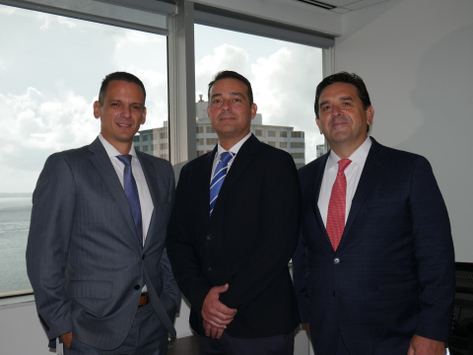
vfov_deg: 34.3
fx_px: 574
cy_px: 178
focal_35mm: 42
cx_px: 236
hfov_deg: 44.8
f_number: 4.6
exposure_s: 1/100
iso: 200
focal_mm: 21
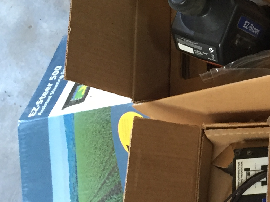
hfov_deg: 19.0
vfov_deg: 15.8
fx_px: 725
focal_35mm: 93
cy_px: 64
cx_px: 379
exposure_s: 1/33
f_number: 2.2
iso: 160
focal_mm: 4.15
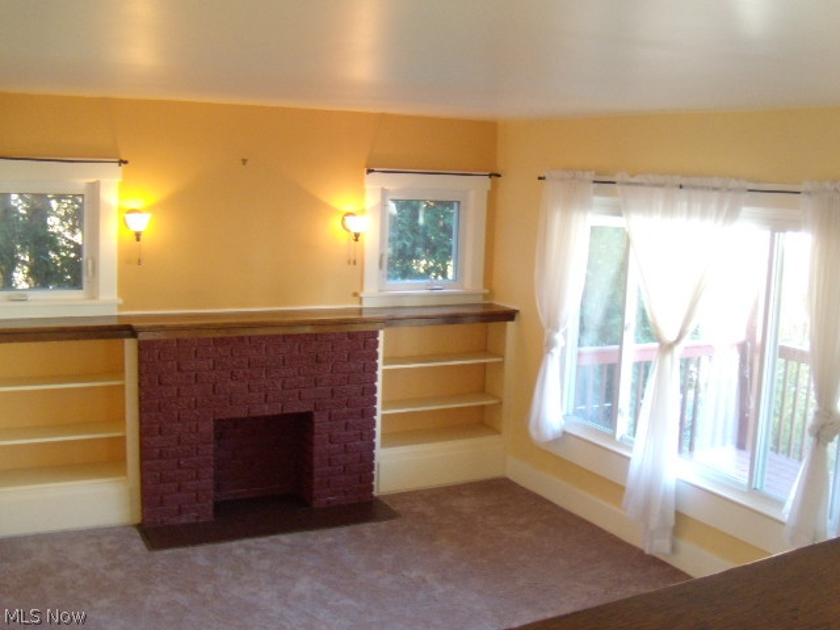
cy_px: 315
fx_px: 874
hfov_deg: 51.4
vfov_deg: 39.7
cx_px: 420
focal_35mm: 36
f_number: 3.6
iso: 400
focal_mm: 6.4
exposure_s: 1/25
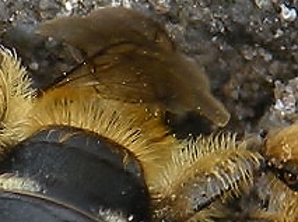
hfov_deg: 1.8
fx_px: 9385
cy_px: 109
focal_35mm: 1092
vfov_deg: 1.4
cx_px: 55
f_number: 4.5
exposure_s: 1/140
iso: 64
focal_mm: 30.1
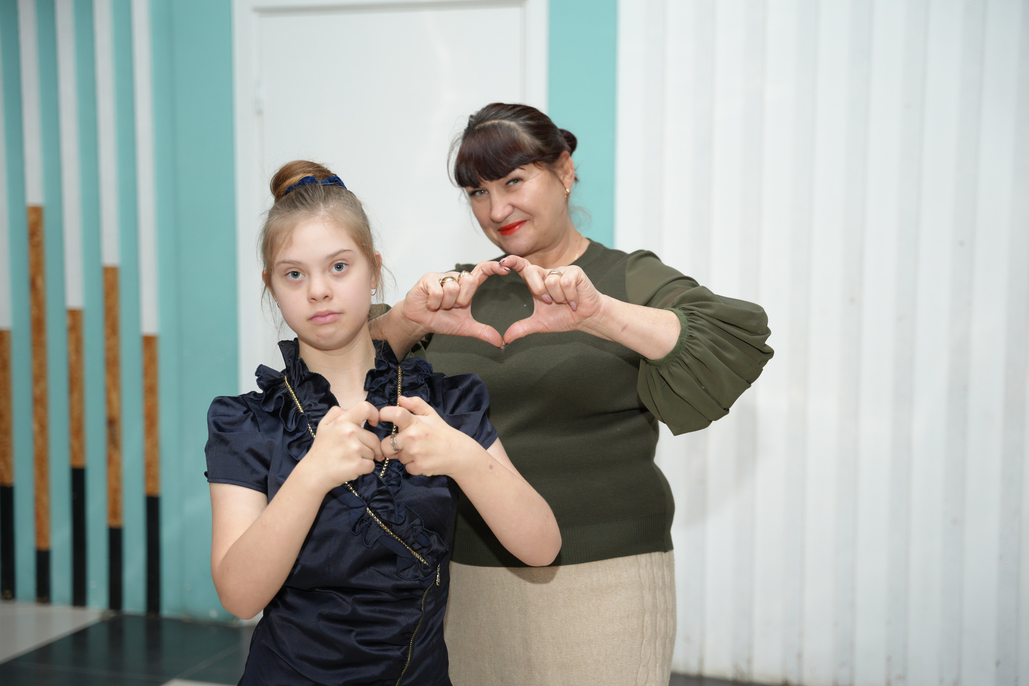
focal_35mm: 52
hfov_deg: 38.0
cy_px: 343
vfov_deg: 25.9
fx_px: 1495
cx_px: 514
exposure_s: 1/160
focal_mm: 52.3
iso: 640
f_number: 2.8
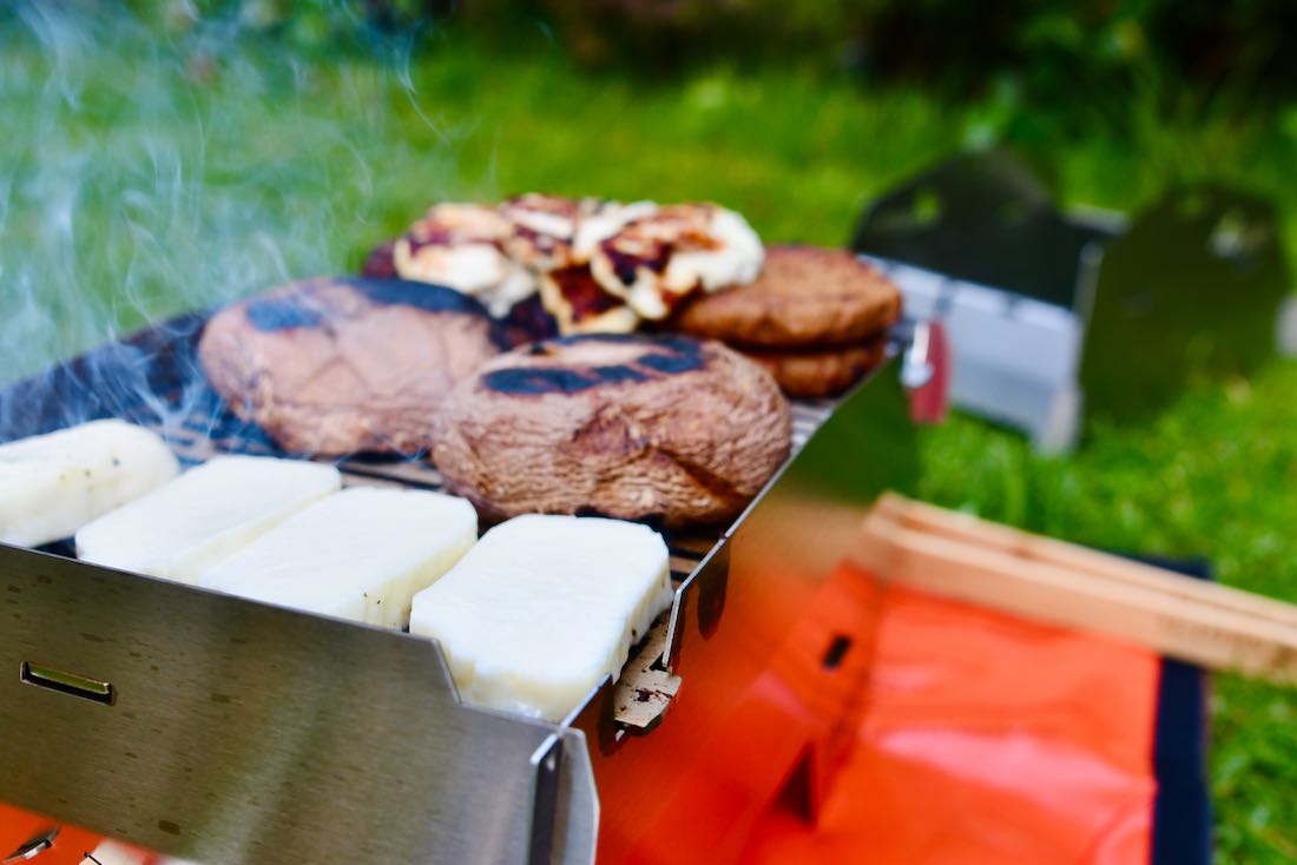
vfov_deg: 36.9
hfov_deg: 53.1
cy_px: 432
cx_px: 648
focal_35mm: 36
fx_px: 1297
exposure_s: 1/250
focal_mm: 24
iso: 400
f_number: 4.5
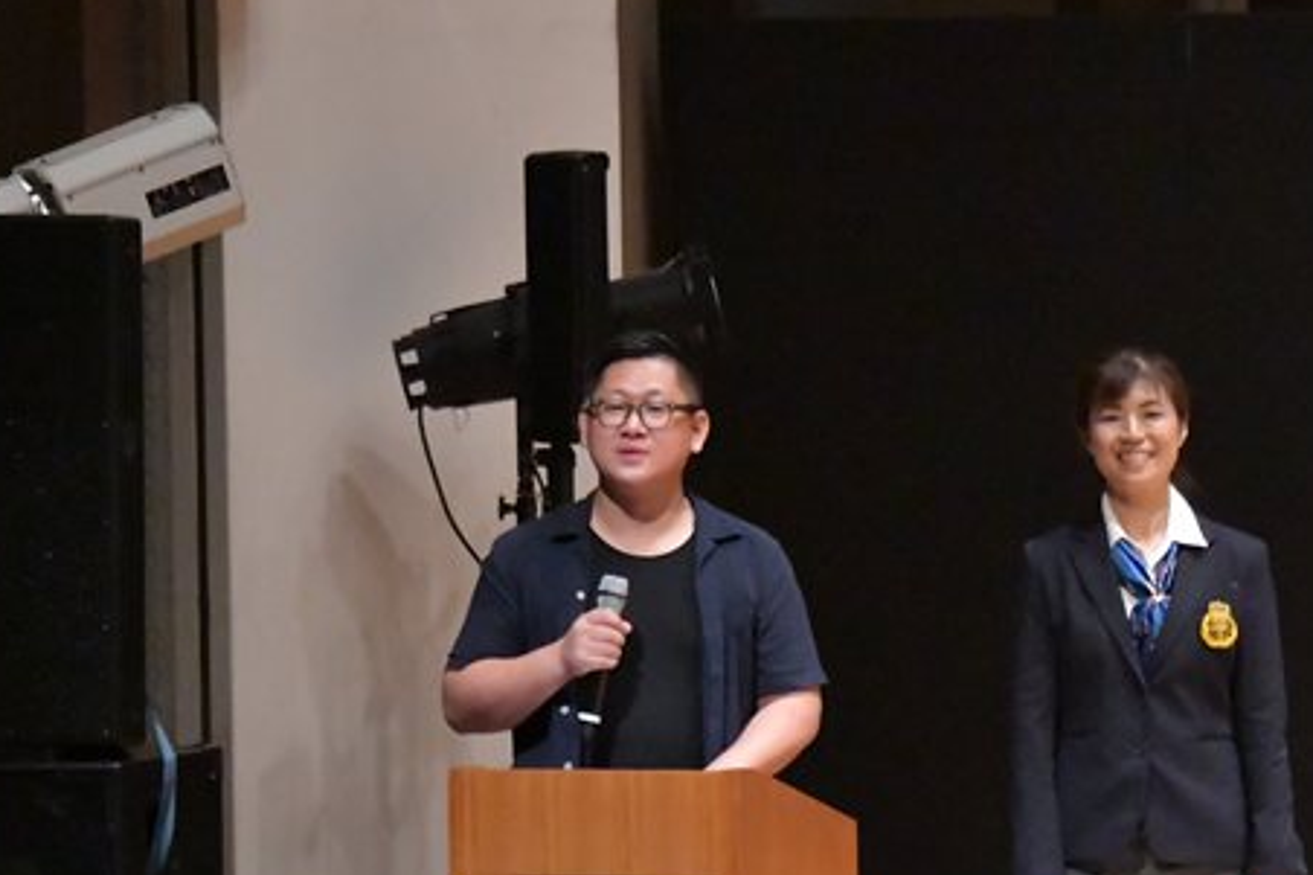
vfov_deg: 3.1
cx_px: 992
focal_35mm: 437
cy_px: 689
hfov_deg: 4.7
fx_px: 15932
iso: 16000
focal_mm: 170
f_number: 5.6
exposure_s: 1/400
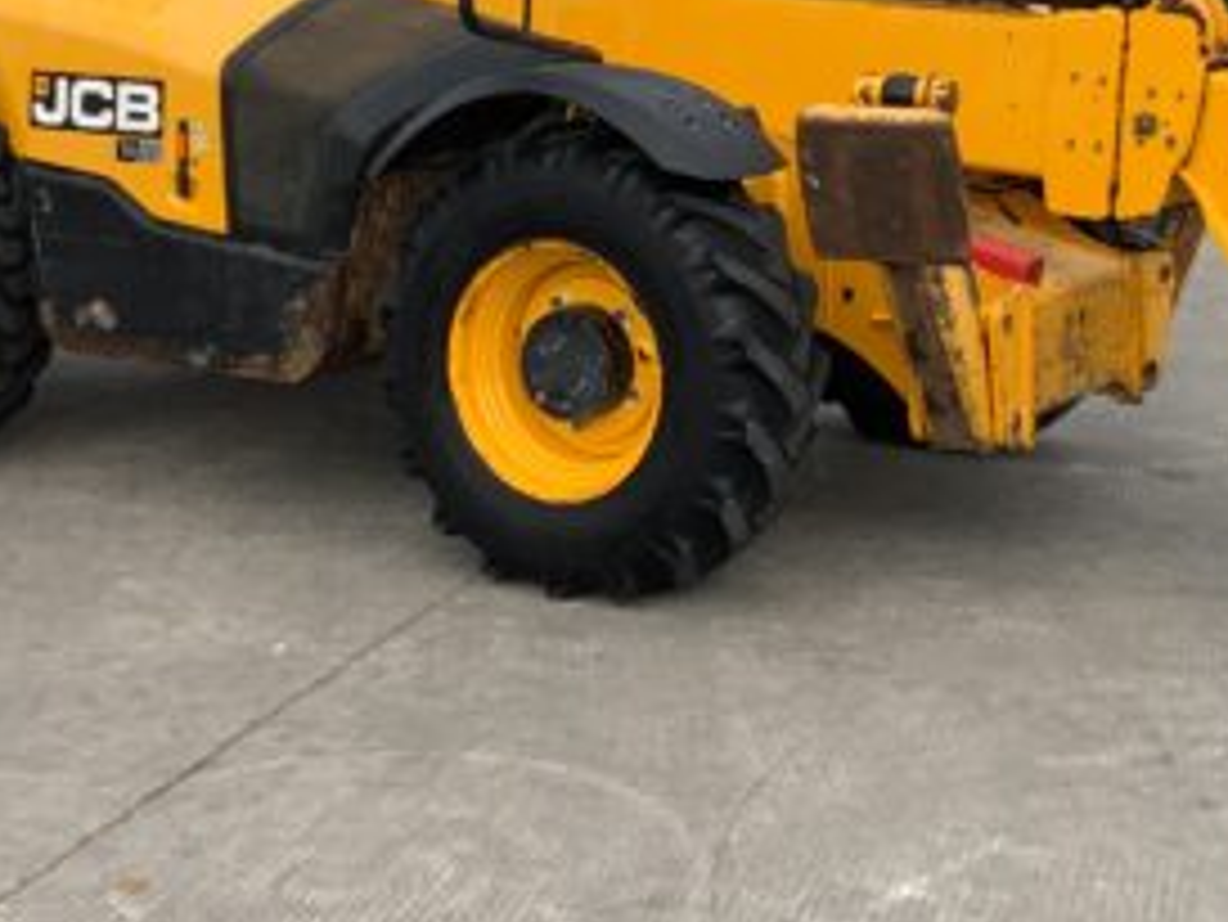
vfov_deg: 20.8
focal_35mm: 68
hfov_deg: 28.3
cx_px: 855
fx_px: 2413
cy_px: -40
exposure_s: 1/1786
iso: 16
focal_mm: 3
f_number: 1.8
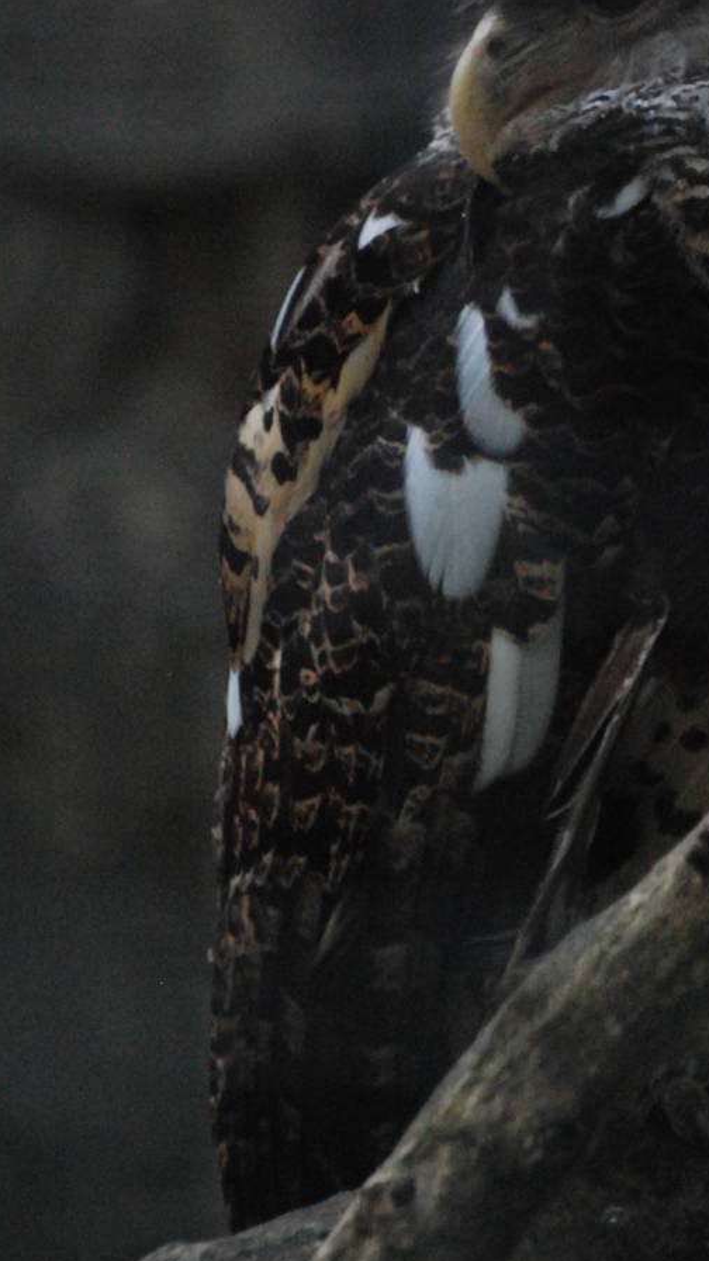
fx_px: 20655
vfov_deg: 3.5
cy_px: 379
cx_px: 493
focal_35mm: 618
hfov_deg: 2.0
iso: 1600
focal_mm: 220
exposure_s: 1/160
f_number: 5
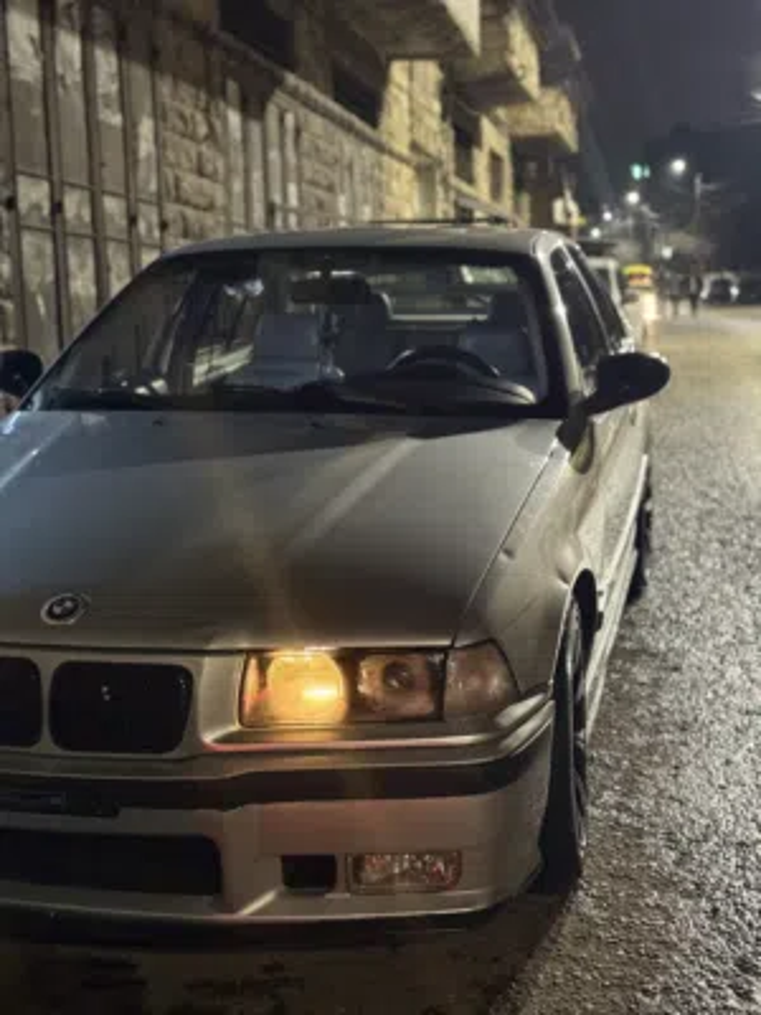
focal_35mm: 48
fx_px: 1407
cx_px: 380
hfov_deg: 30.3
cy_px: 508
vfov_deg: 39.7
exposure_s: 1/20
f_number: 1.78
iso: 800
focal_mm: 6.76
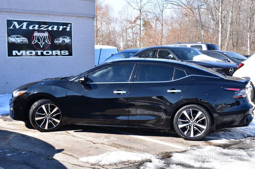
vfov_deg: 25.0
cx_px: 128
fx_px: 382
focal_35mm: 54
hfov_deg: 36.9
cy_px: 84
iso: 400
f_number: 10
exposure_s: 1/250
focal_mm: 36
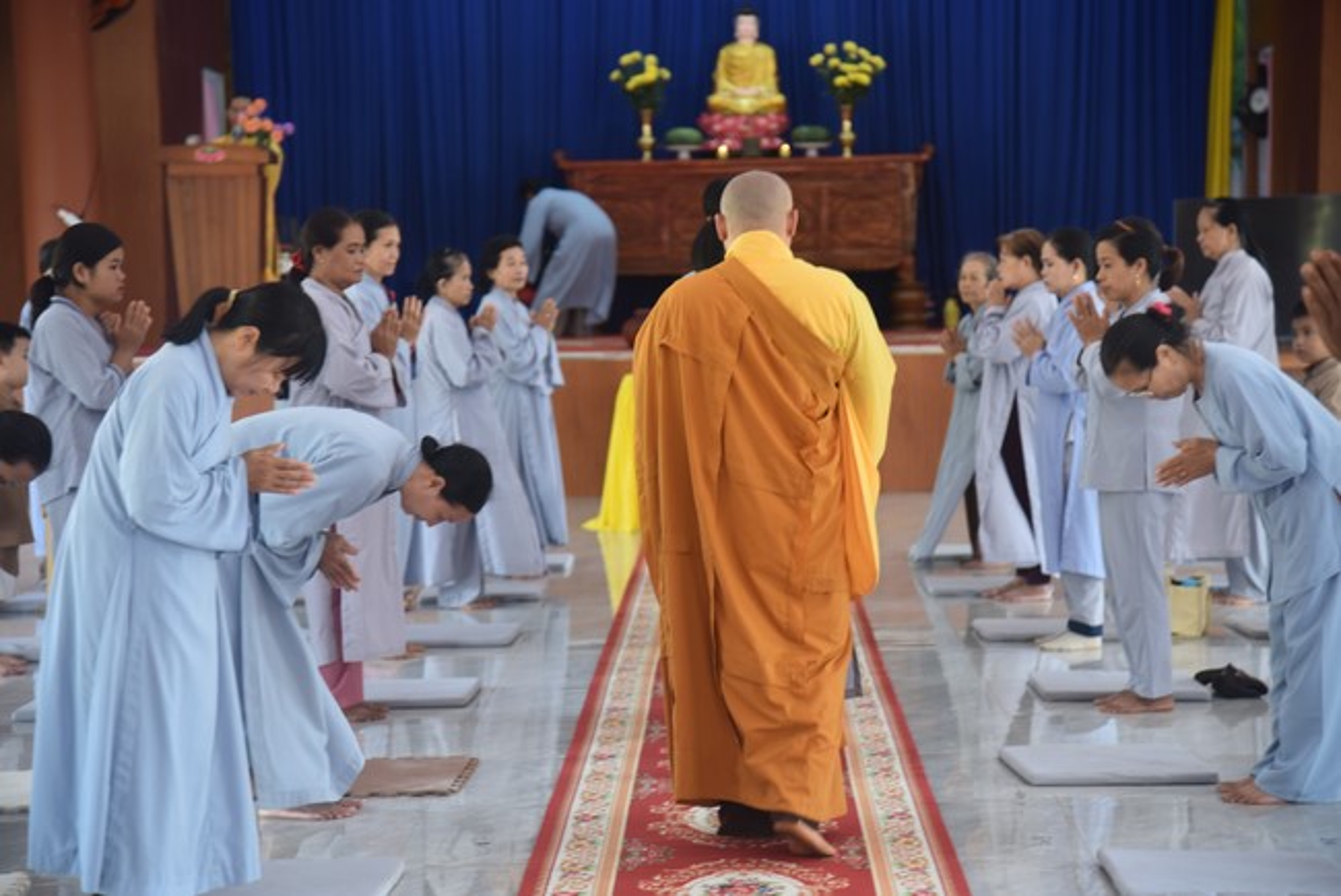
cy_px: 448
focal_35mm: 86
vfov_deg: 15.9
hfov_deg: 23.6
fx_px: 3205
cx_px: 670
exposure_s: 1/60
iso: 640
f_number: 4
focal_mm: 86
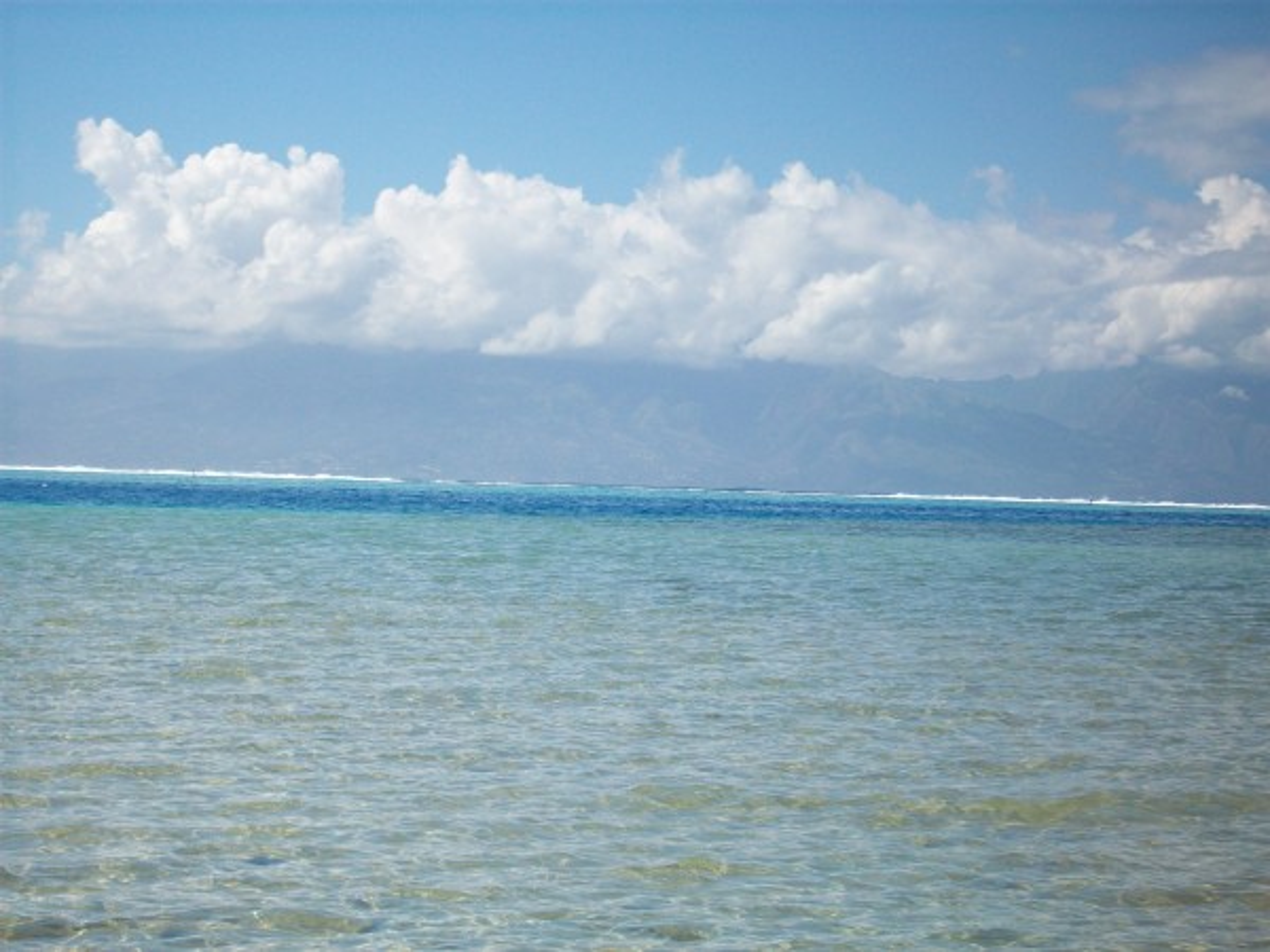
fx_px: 3522
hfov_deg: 20.4
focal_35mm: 96
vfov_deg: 15.4
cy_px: 476
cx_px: 635
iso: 64
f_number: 5.1
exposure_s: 1/400
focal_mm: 17.1
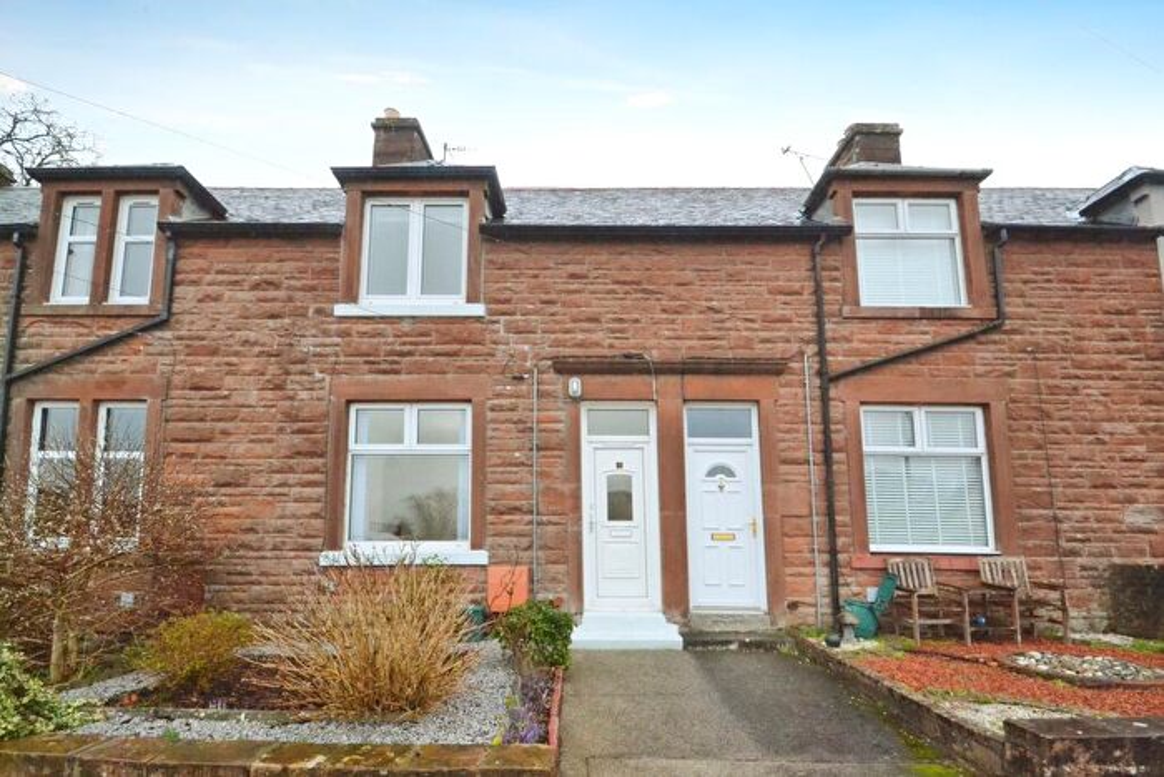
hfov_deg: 100.4
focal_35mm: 15
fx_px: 485
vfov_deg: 77.4
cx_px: 582
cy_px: 388
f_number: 9
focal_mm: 10
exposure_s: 1/250
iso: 3200
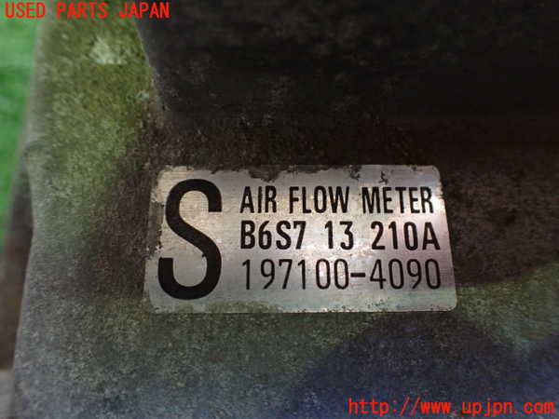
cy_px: 210
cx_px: 280
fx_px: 484
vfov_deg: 46.8
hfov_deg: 60.0
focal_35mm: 30
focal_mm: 5.4
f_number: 2.3
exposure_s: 1/60
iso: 800
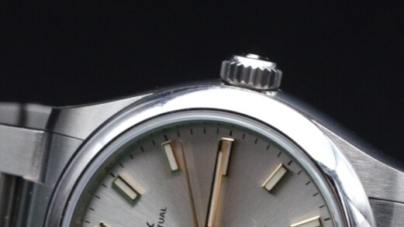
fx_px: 2710
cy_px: 297
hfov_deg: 8.5
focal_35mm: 253
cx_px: 174
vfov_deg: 4.8
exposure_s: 1/160
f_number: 13
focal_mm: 60
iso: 1600
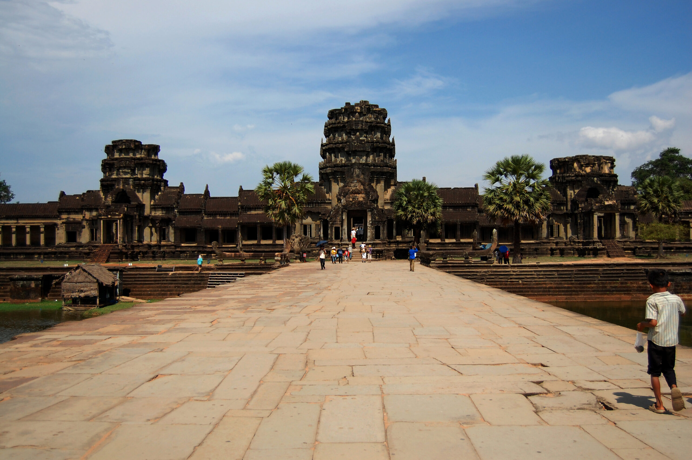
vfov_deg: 34.1
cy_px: 230
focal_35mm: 39
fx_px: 749
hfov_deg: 49.6
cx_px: 346
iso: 400
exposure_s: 1/3200
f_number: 4.5
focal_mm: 26
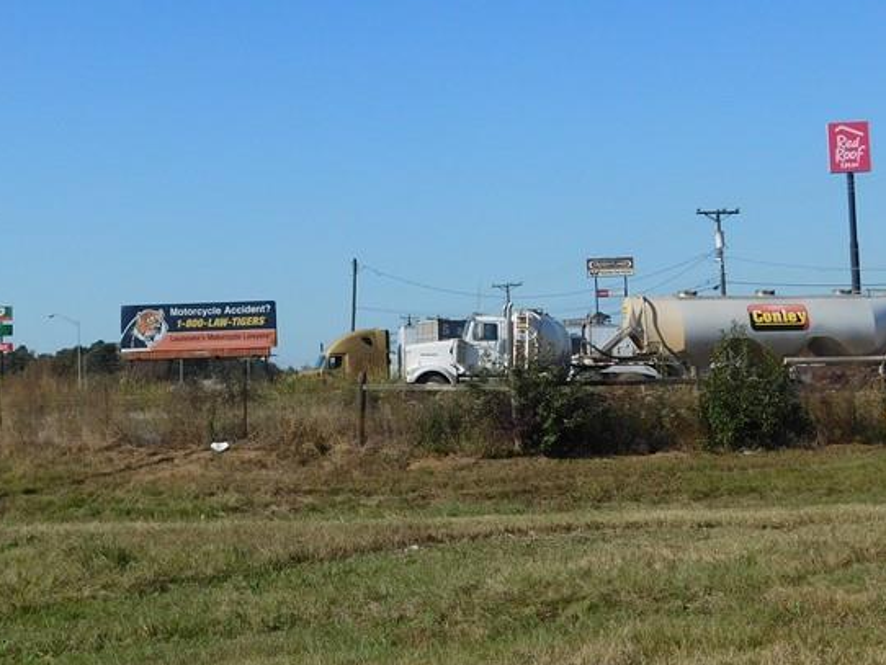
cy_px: 209
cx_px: 302
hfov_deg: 28.4
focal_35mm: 68
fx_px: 1741
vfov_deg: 21.5
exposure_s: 1/500
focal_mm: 6.3
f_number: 7
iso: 125
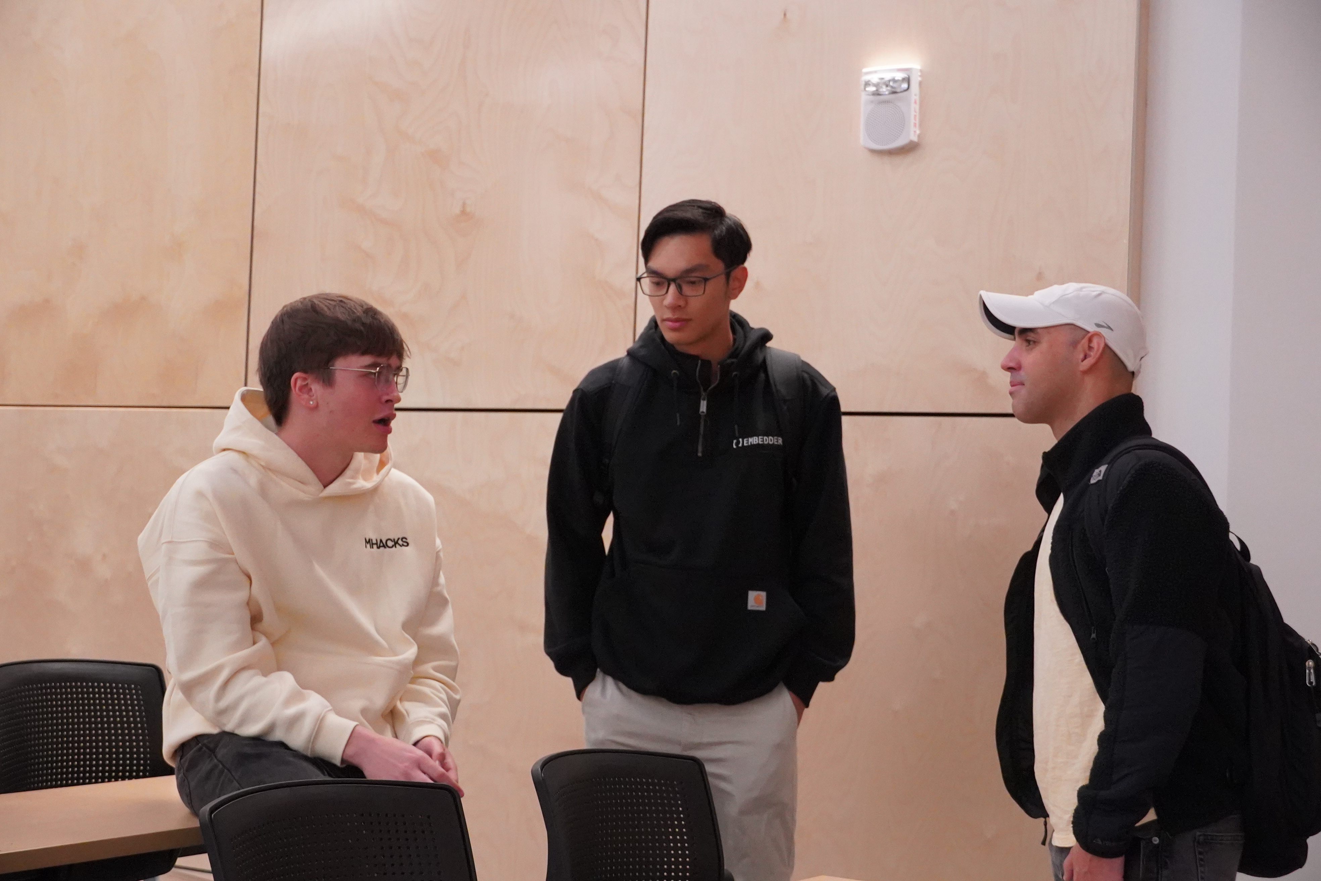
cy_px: 440
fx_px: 2238
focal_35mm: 61
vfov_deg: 22.3
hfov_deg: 32.9
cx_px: 660
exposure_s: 1/160
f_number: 5
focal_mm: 41
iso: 8000
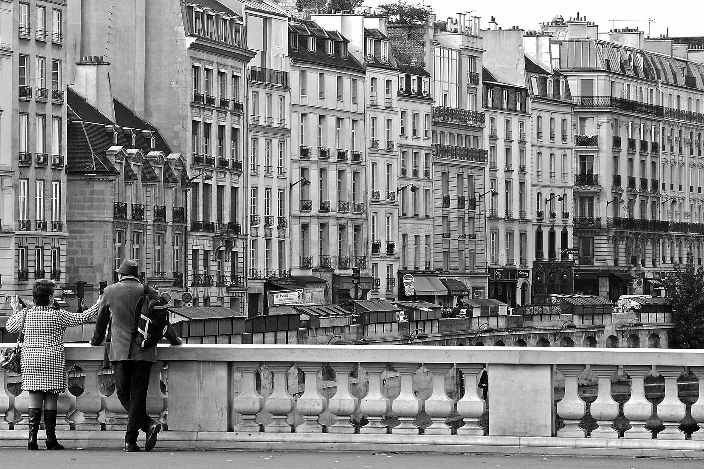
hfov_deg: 13.5
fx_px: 2970
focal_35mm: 152
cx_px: 266
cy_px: 157
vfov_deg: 9.0
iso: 200
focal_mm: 105
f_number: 10
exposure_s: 1/125
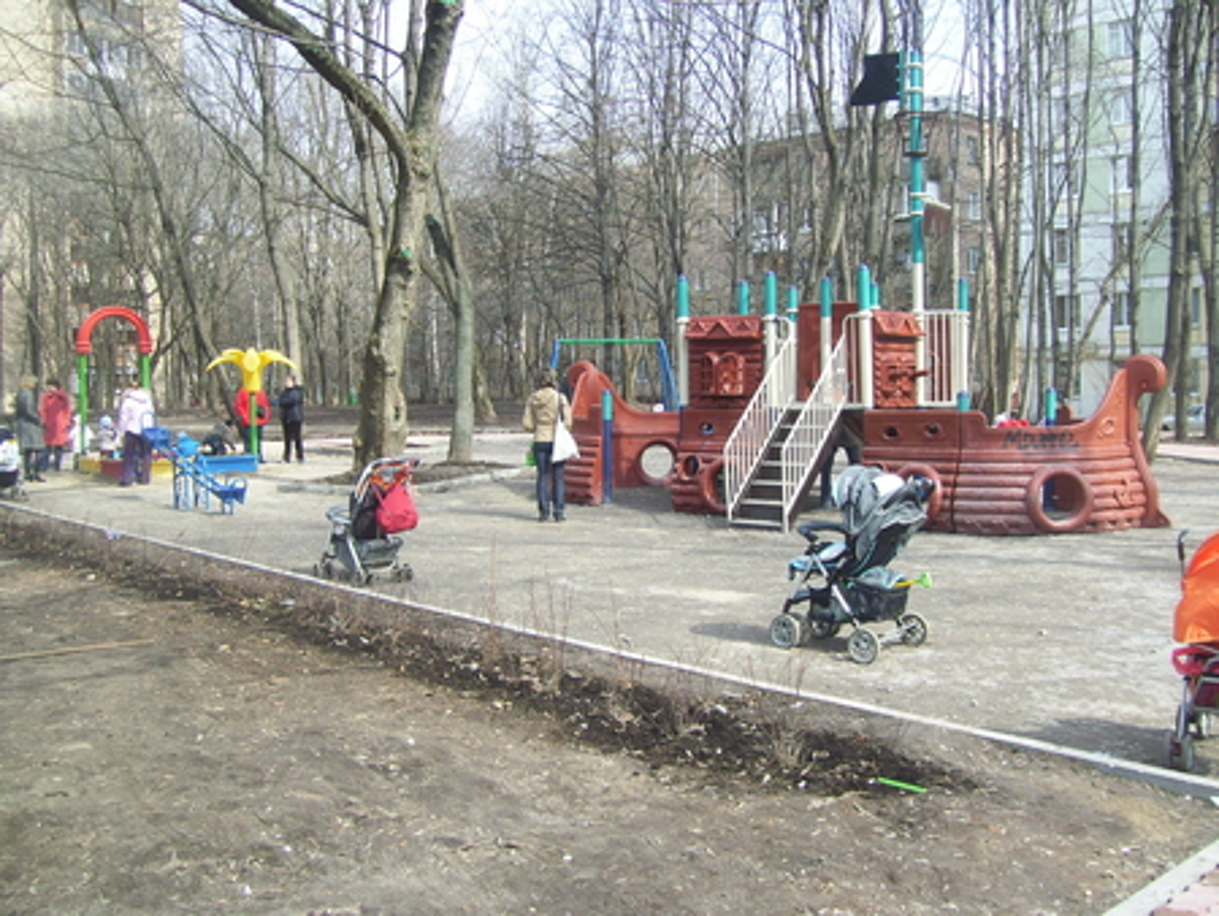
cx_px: 610
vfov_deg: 39.7
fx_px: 1268
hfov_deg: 51.3
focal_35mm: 36
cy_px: 458
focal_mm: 6
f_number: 2.7
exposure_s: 1/400
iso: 80
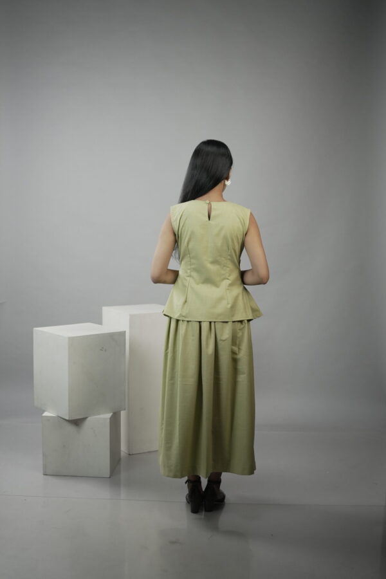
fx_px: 836
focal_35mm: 52
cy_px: 290
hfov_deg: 26.0
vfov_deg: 38.2
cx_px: 193
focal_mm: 35
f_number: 2
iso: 1000
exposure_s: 1/800
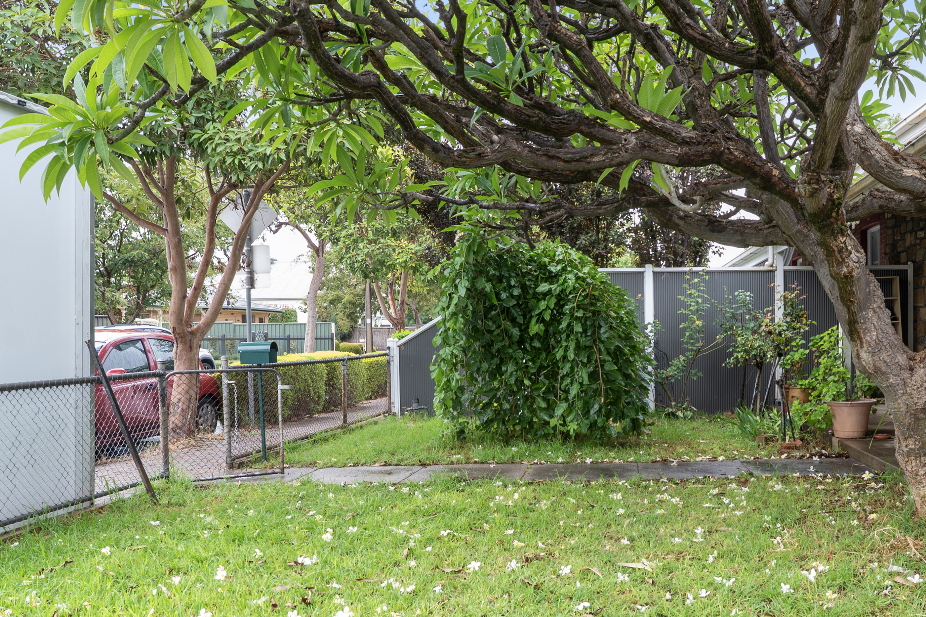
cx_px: 633
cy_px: 352
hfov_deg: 60.2
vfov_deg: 43.5
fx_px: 772
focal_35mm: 30
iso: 50
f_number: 7.1
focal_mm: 14
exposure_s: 1/8
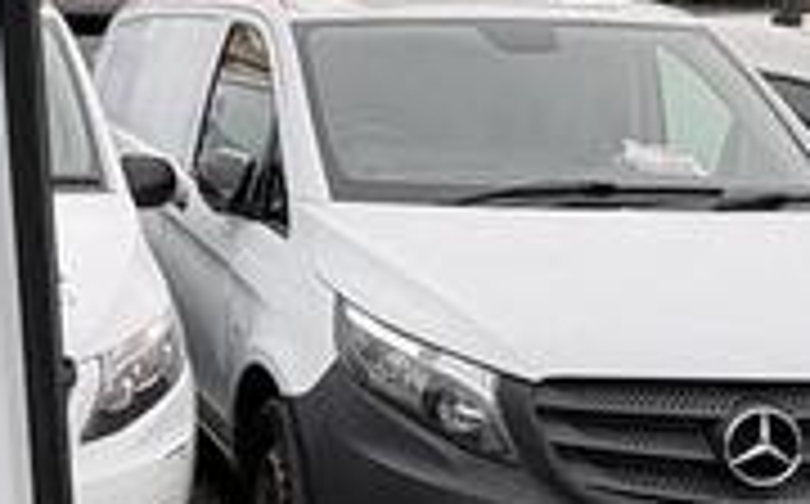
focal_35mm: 74
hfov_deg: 24.7
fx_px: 1632
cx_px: -207
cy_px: 315
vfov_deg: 17.5
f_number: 2.2
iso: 40
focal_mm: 2.22
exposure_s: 1/309
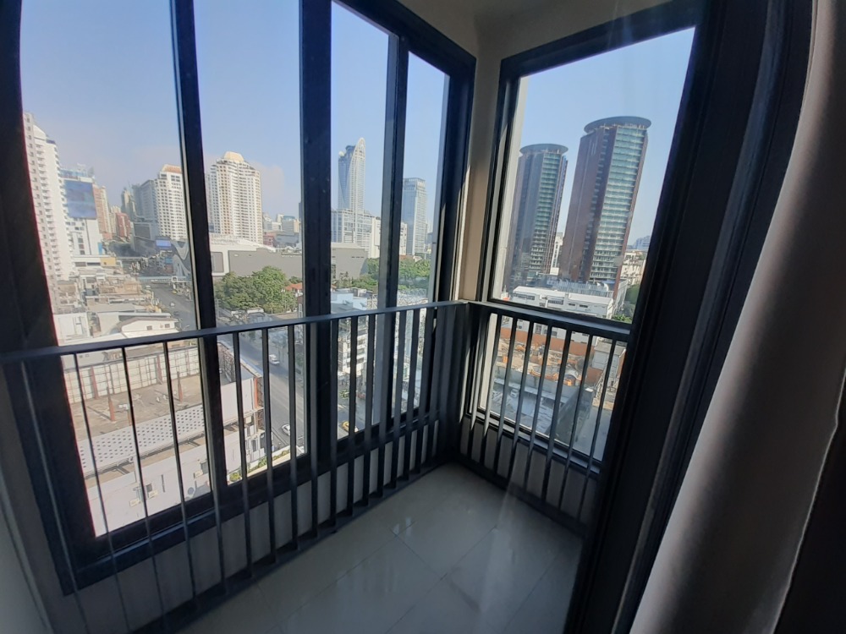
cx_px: 423
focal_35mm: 13
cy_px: 317
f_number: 2.2
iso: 40
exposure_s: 1/427
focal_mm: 1.13
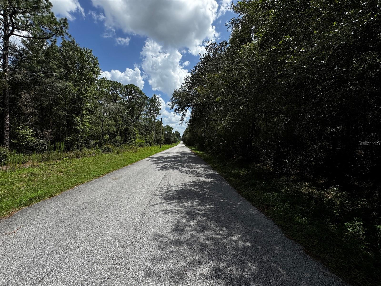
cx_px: 190
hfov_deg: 102.1
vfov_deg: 85.7
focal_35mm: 14
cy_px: 143
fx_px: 154
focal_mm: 2.22
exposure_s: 1/2985
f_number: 2.2
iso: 50
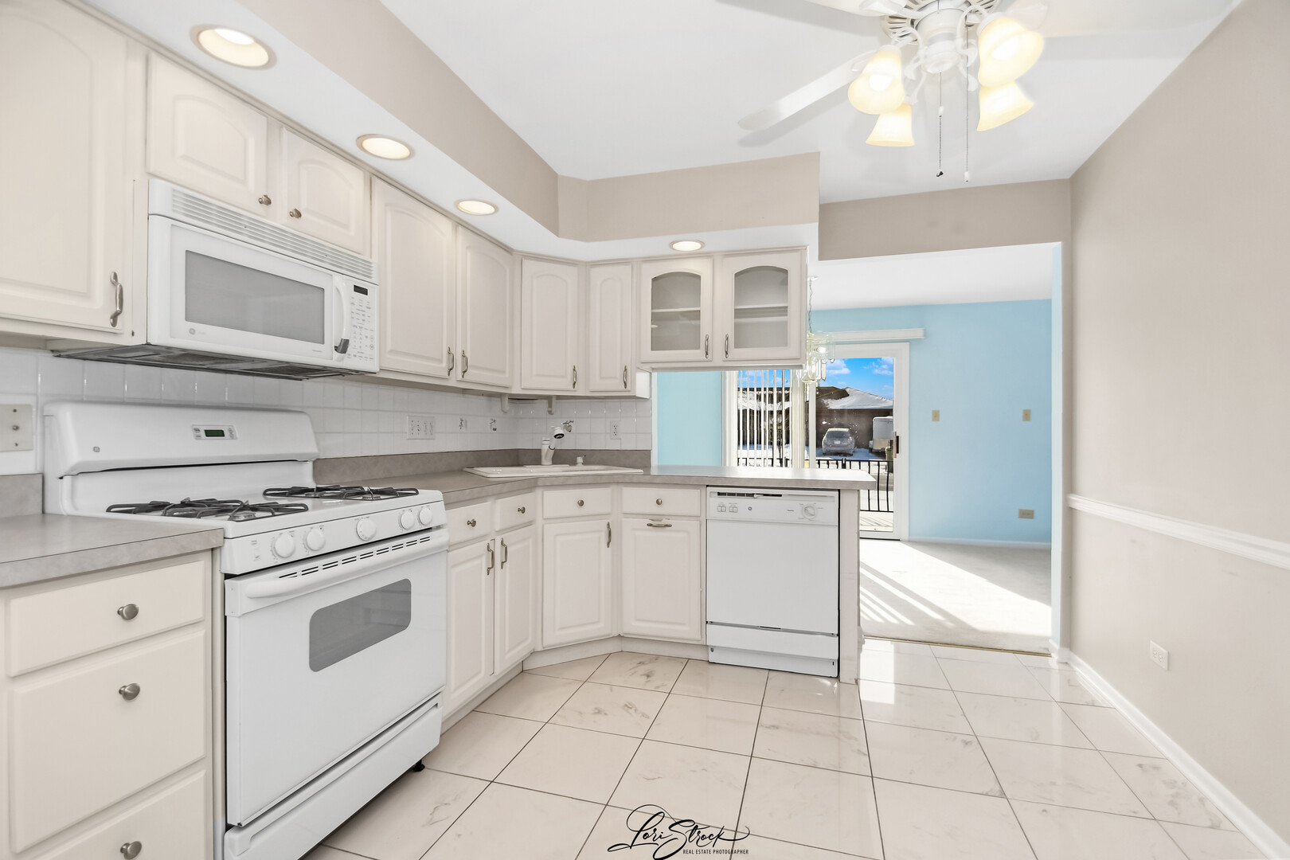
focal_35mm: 15
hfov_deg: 100.4
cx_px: 645
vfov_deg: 77.3
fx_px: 537
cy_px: 430
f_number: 8
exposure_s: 1/1250
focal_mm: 10
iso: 400
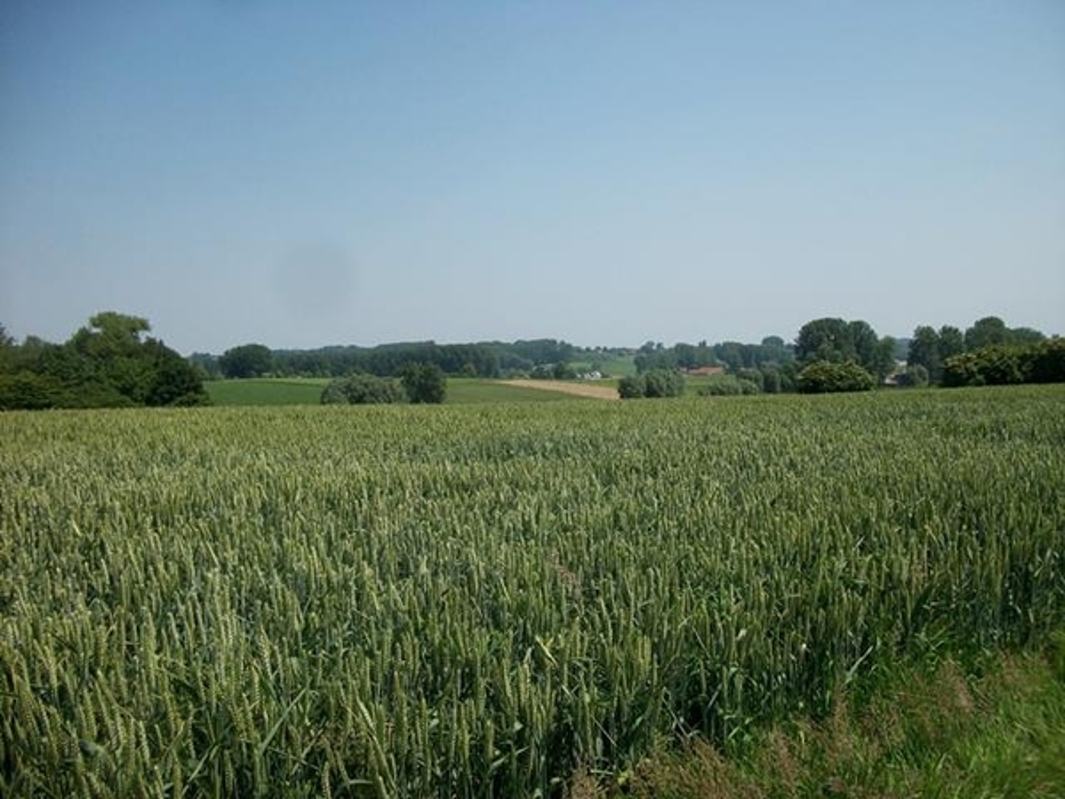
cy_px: 400
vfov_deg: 44.2
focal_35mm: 32
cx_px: 532
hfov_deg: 56.8
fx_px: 985
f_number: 8.8
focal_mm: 5.7
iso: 80
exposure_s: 1/200
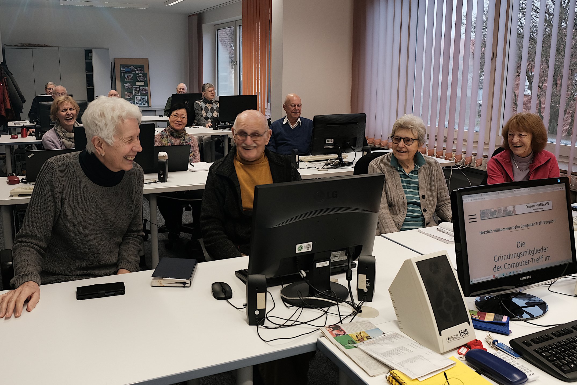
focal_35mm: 27
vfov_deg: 47.9
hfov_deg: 67.4
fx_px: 433
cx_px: 288
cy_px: 192
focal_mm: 18
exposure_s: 1/30
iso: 500
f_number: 6.4
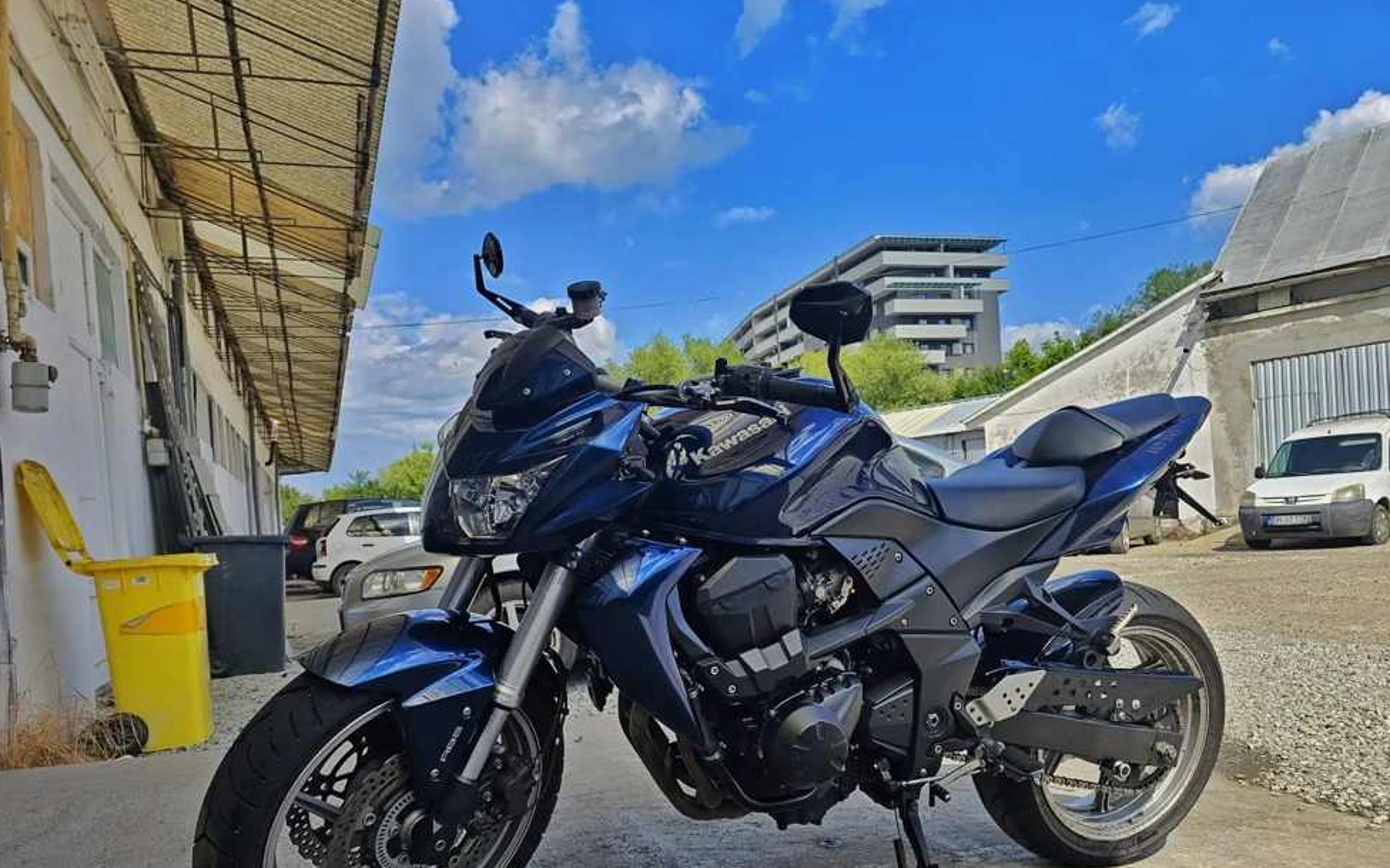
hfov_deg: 72.6
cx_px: 693
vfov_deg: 48.9
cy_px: 526
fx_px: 947
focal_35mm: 25
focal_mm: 6.3
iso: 16
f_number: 1.7
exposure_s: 1/535
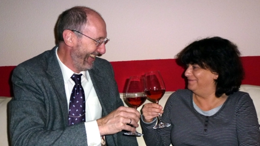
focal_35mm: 42
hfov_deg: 48.4
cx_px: 131
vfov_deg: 28.3
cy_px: 86
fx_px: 290
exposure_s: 1/60
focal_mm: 6.8
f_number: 3.8
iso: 250
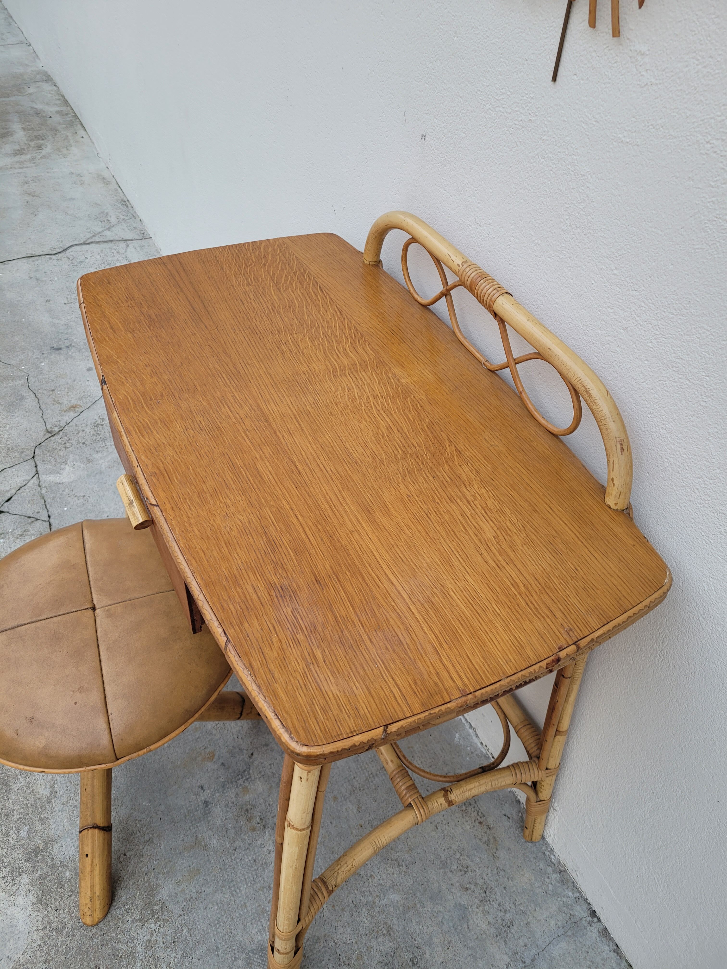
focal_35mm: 26
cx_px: 364
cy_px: 484
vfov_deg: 67.3
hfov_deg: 53.1
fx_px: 728
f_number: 1.8
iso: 100
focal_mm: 5.4
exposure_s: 1/100
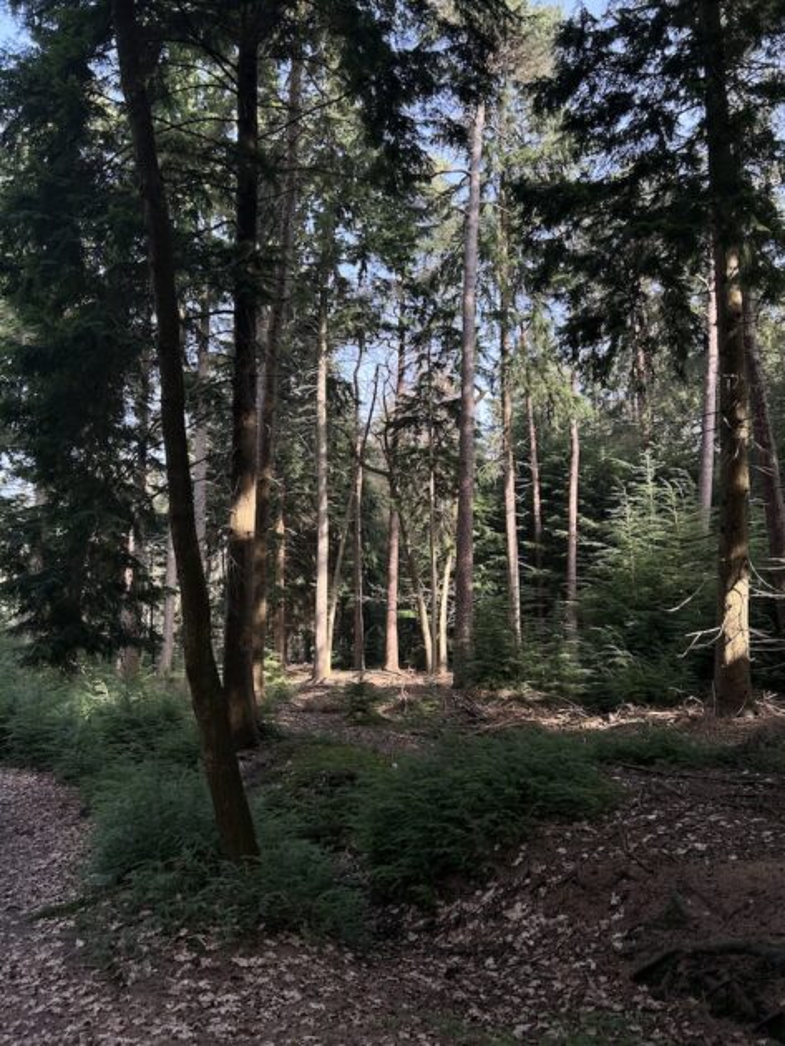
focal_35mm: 26
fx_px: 786
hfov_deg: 53.1
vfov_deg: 67.3
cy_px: 523
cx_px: 392
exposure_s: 1/402
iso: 50
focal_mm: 5.7
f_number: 1.5
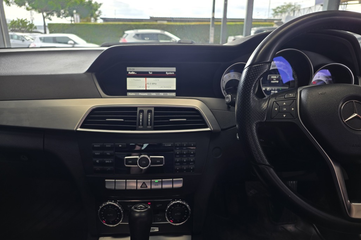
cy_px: 113
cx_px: 180
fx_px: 241
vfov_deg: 53.1
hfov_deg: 73.8
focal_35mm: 24
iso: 16
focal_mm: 6.25
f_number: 1.7
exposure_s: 1/60
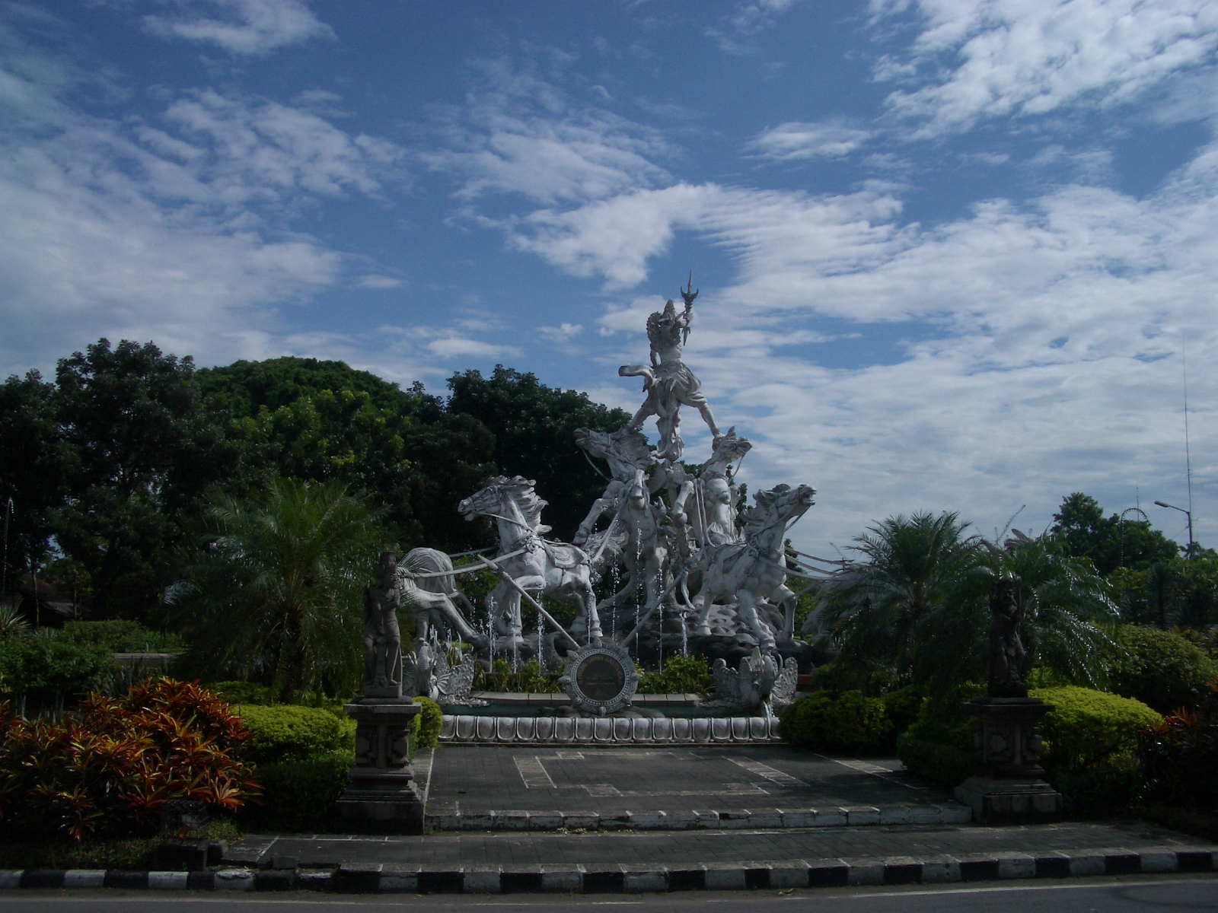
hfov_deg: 52.6
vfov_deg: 40.7
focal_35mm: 35
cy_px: 456
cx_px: 609
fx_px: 1232
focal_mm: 5.8
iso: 50
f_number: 4.3
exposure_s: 1/1600
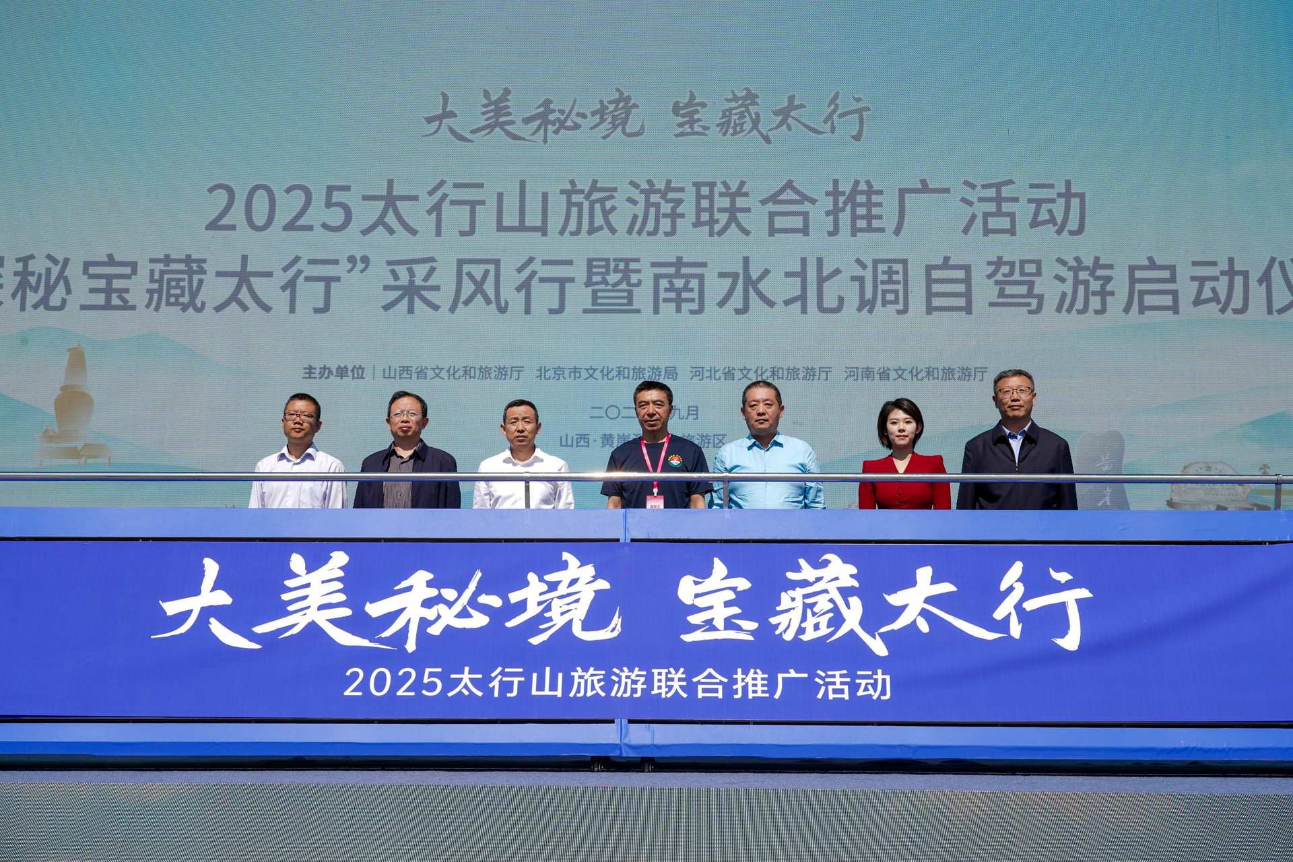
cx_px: 646
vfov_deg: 31.2
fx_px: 1544
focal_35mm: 43
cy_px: 431
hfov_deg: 45.4
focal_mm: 43
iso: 50
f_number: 11
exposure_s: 1/100
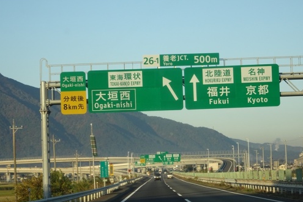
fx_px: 1052
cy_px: 103
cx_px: 152
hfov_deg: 16.4
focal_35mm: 125
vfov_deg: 11.0
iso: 160
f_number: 5.6
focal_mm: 20.29
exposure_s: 1/320
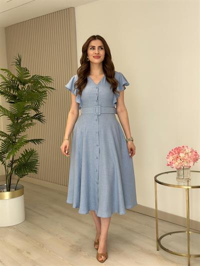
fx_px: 370
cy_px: 133
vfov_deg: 39.6
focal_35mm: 48
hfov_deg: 30.3
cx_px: 100
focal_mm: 6.86
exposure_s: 1/529
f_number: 1.78
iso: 80
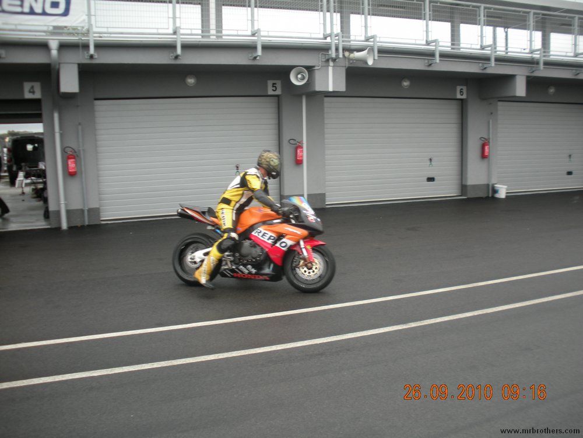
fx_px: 589
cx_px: 292
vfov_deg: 40.7
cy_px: 219
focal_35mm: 35
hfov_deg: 52.6
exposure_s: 1/110
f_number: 3.5
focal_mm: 6.3
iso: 64
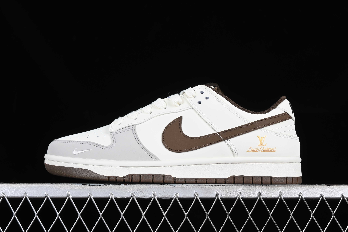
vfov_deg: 18.2
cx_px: 174
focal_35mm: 75
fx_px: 725
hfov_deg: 27.0
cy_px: 116
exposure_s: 1/80
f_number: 8
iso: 160
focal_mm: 50
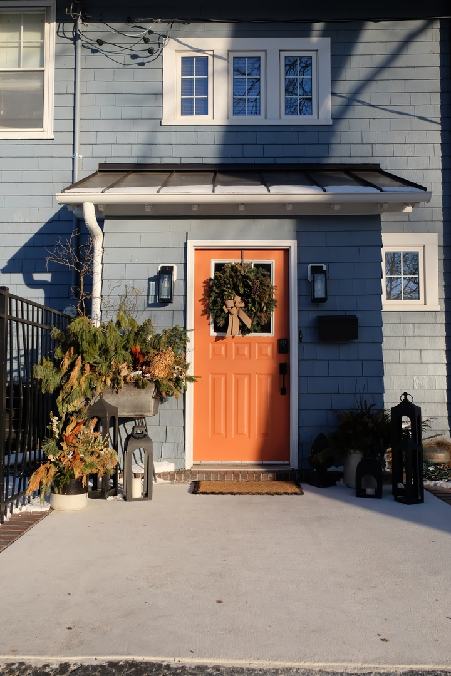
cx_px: 226
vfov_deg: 58.7
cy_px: 338
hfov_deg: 41.1
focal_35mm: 32
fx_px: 601
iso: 400
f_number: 8
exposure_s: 1/420
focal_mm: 21.1
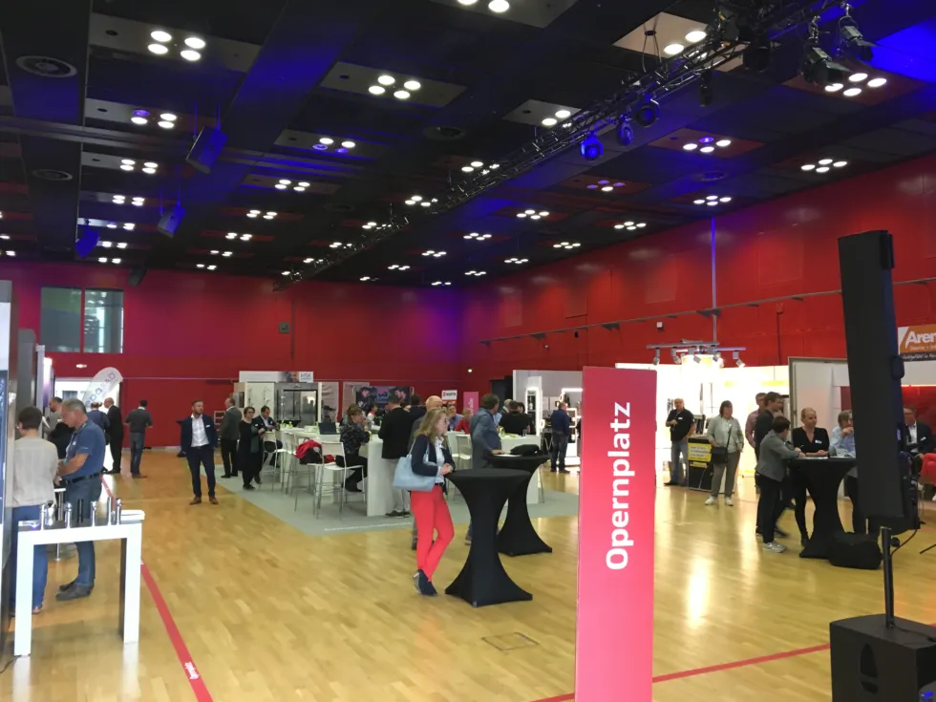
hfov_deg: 61.7
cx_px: 468
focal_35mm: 29
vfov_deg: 48.2
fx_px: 784
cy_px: 351
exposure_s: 1/33
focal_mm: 4.15
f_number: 2.2
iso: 160
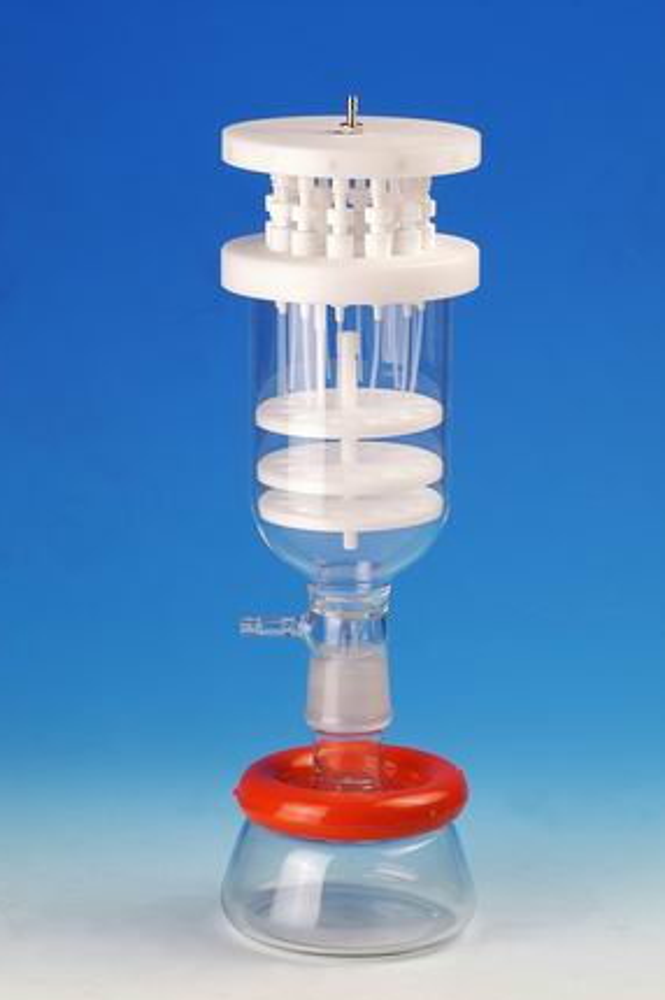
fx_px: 3705
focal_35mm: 134
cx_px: 338
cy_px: 512
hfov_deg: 10.3
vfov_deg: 15.4
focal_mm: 85
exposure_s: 1/60
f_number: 25
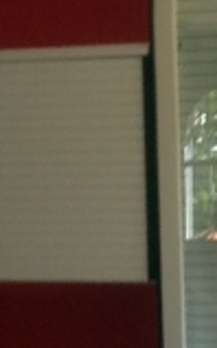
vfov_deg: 10.0
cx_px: 256
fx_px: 1993
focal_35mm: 210
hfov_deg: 6.2
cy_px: 181
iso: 64
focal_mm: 4.28
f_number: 2.4
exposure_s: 1/40
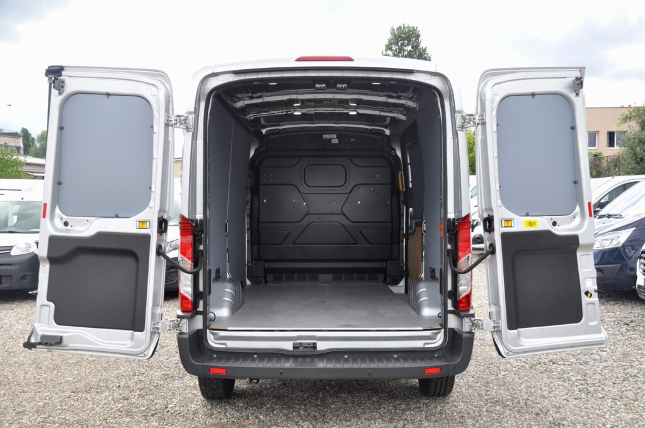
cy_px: 214
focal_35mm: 38
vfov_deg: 35.4
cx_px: 322
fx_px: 671
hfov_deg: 51.3
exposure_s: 1/200
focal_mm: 25
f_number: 7.1
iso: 500
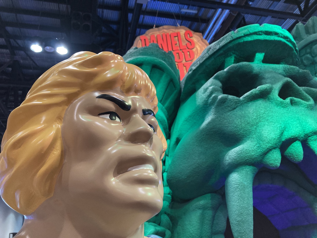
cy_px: 119
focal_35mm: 28
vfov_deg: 49.7
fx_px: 256
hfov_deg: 63.4
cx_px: 158
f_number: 1.8
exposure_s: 1/40
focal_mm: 3.99
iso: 320
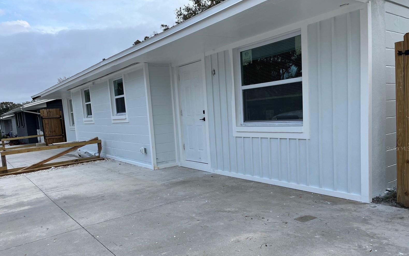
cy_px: 148
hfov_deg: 66.5
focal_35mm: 28
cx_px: 203
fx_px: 312
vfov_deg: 44.4
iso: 50
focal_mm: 5.1
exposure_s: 1/680
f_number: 1.6
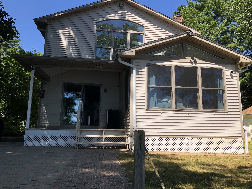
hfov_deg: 63.4
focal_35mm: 28
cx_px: 126
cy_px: 94
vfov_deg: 49.7
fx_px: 204
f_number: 1.8
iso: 20
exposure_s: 1/1130
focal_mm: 3.99
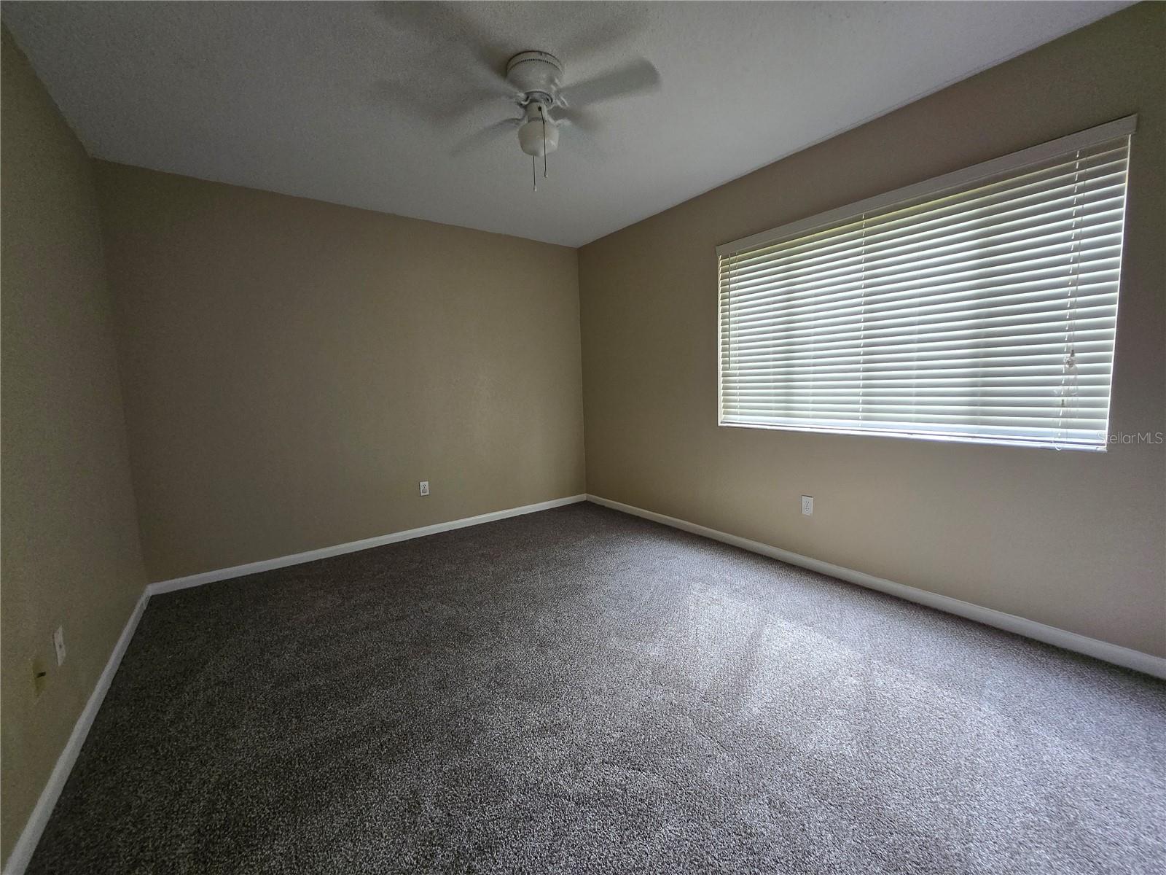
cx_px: 583
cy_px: 438
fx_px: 438
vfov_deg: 89.9
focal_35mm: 13
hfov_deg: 106.2
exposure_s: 1/60
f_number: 2.2
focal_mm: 1.7
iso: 125
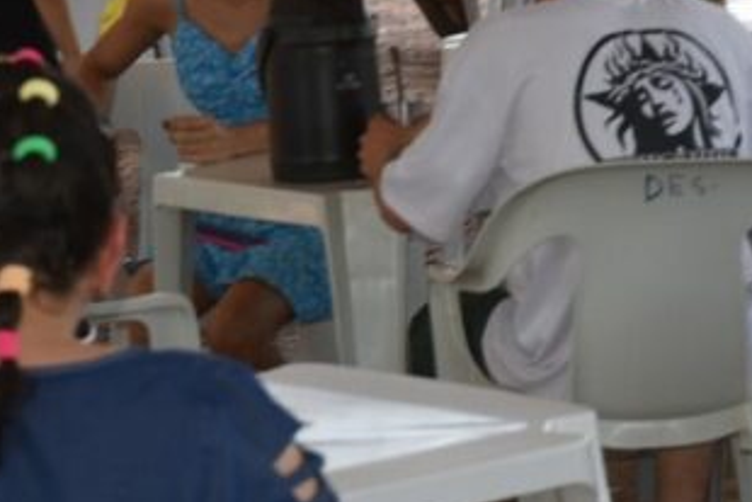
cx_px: 1109
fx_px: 4556
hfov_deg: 9.2
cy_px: 104
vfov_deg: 6.3
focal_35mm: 218
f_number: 5.6
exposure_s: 1/125
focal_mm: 44
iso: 110
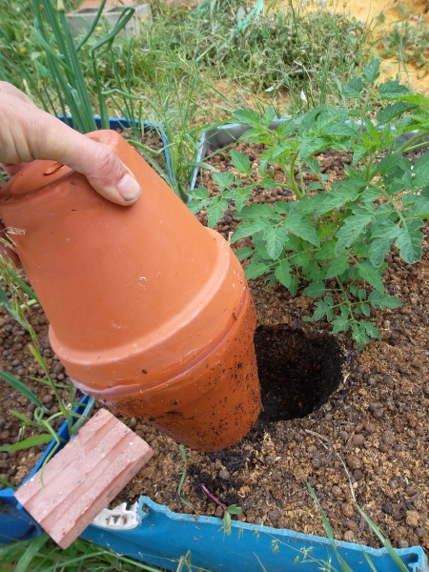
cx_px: 214
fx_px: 446
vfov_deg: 65.3
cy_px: 286
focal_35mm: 27
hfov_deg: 51.4
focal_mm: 4.9
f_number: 3.5
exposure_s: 1/110
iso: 80
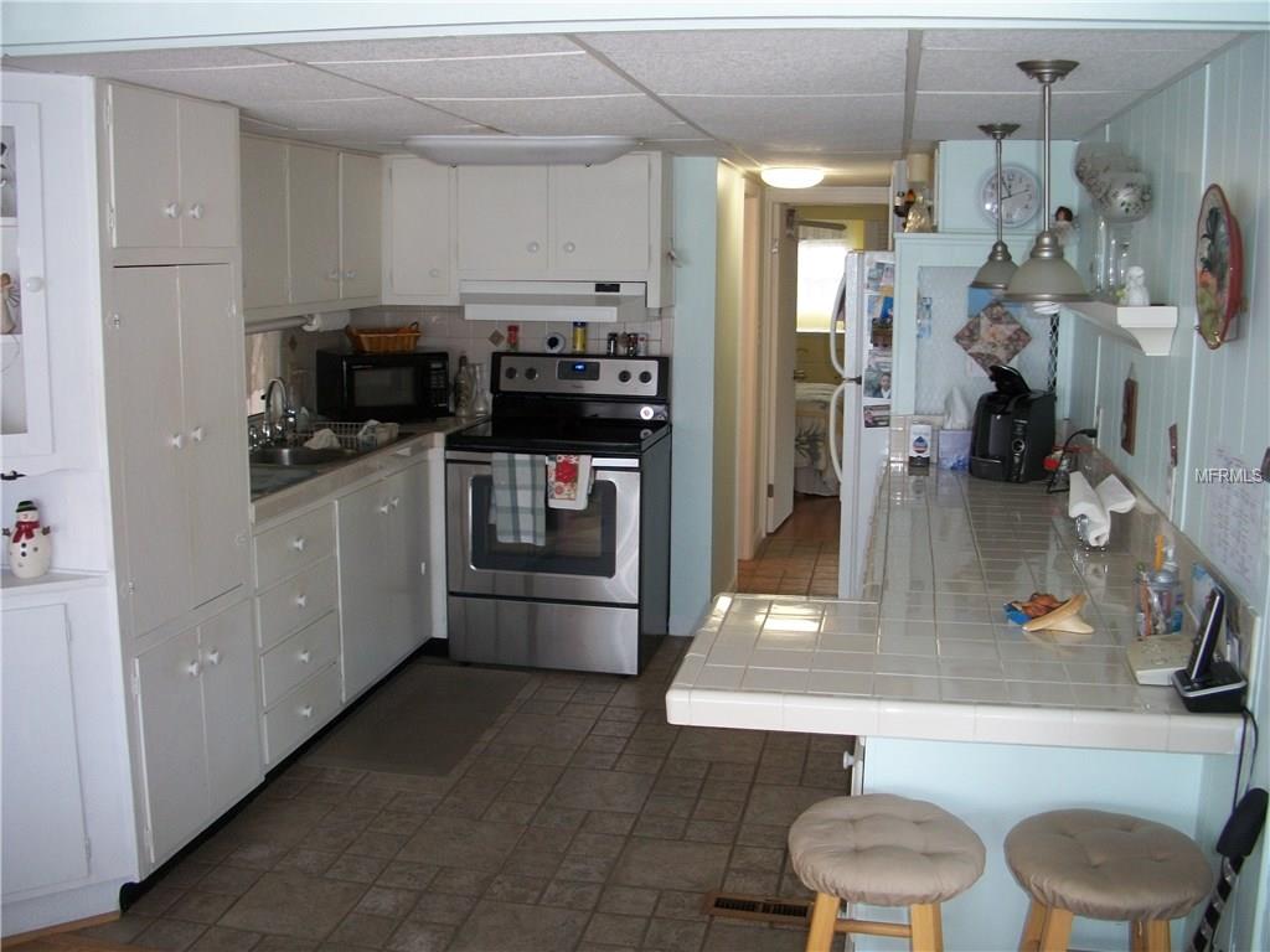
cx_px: 635
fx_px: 1284
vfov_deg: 40.7
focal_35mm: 35
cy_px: 476
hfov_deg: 52.6
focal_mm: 6.3
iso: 160
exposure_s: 1/30
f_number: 3.1
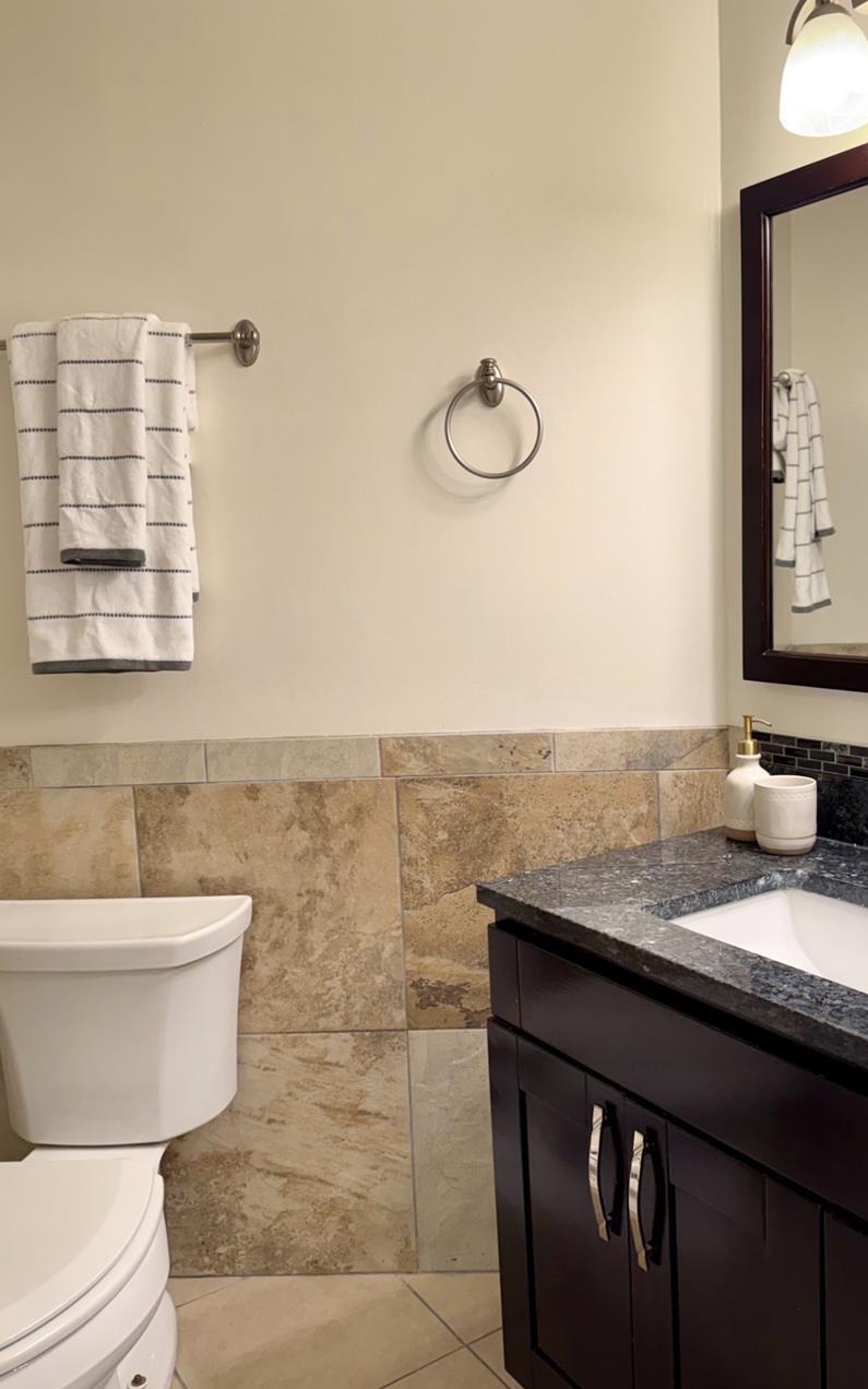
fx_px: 1135
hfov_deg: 41.6
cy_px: 677
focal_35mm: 30
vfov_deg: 62.9
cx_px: 527
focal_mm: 6.76
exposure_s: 1/120
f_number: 1.78
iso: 125
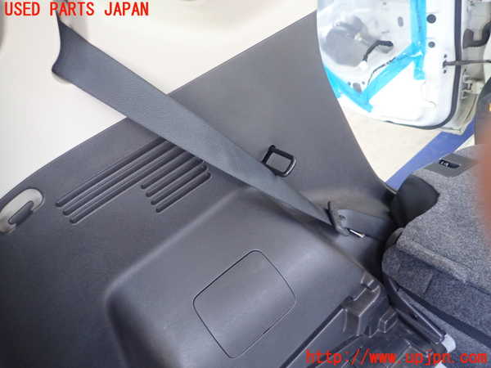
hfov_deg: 69.4
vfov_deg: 54.9
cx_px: 246
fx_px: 355
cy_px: 184
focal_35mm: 25
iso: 400
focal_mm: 4.5
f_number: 2
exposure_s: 1/30
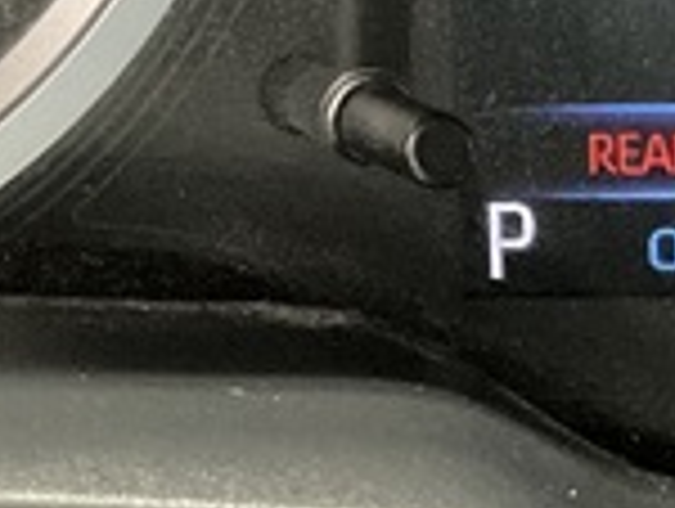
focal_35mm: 185
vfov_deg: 7.7
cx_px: -544
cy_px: -553
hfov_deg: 10.1
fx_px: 3613
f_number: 1.8
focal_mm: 3
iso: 500
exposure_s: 1/30
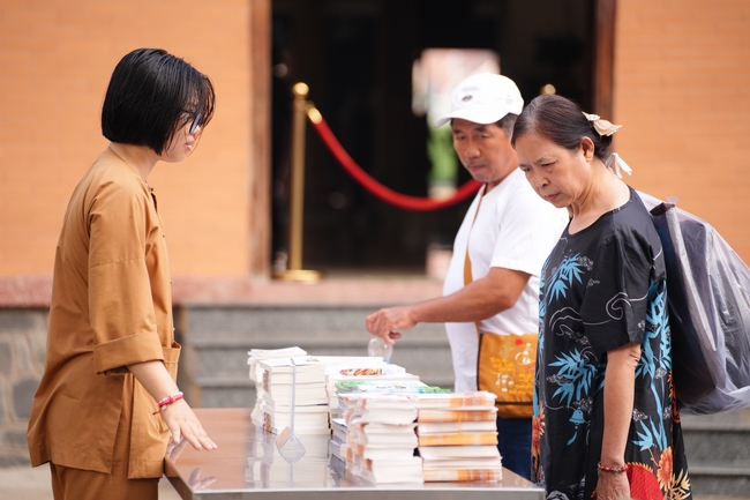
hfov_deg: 14.8
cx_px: 375
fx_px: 2895
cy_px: 250
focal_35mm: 139
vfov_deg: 9.9
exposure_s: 1/800
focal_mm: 139
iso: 640
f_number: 2.8
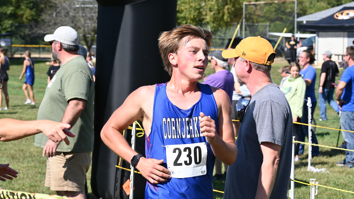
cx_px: 178
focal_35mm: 100
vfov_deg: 12.2
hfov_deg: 21.5
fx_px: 934
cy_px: 102
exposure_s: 1/1600
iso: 400
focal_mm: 63
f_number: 6.3
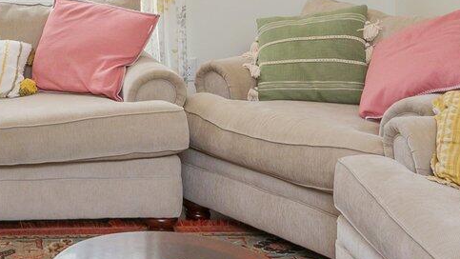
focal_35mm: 71
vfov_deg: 15.8
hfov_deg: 27.8
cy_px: -116
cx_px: -13
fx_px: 866
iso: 320
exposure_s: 1/30
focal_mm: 16
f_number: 9
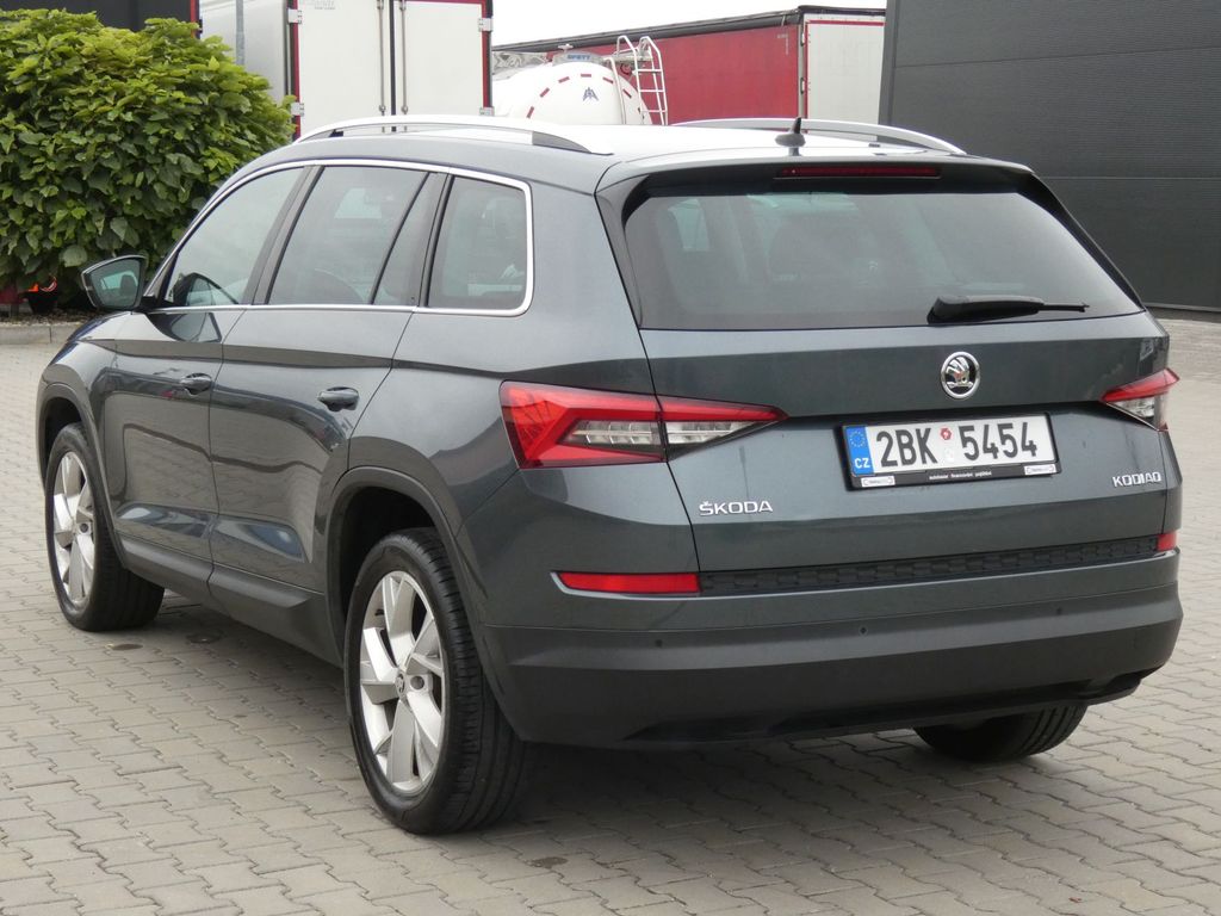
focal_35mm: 66
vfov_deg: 22.3
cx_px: 610
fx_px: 2328
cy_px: 458
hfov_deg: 29.4
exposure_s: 1/80
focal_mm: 11.9
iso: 400
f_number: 5.6
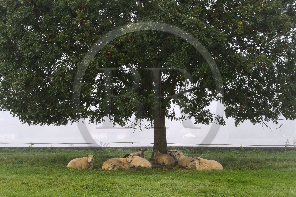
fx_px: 575
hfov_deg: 28.9
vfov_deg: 19.4
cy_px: 98
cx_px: 148
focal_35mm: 70
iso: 200
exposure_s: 1/125
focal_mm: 70
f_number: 9
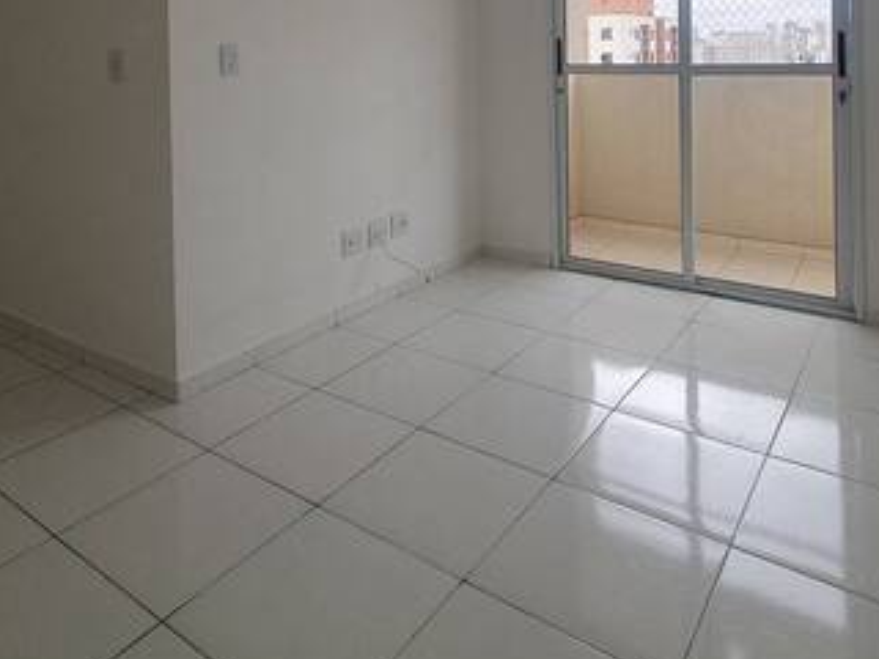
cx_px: 415
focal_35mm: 26
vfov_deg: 46.7
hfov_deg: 67.3
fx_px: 660
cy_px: 41
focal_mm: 1.8
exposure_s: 1/137
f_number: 2.2
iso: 50
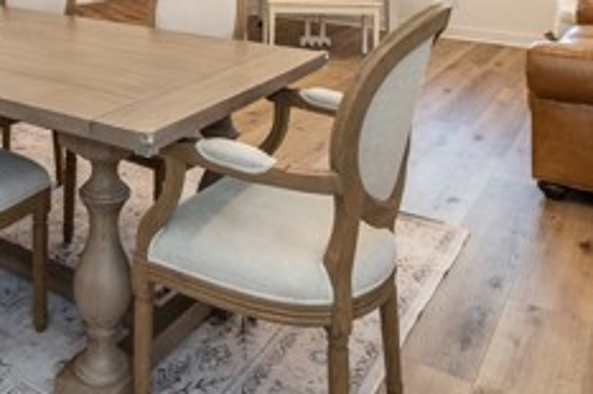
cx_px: 145
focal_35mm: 44
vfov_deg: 26.5
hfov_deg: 43.1
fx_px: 724
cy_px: -98
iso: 800
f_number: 5.6
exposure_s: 1/125
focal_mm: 16
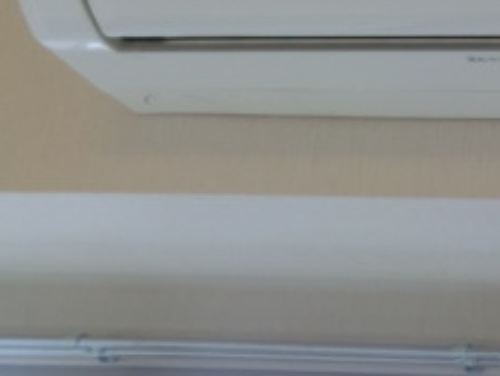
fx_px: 954
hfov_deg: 25.5
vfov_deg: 21.8
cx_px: 639
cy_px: 39
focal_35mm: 66
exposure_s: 1/60
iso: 80
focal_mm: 4.3
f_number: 3.2
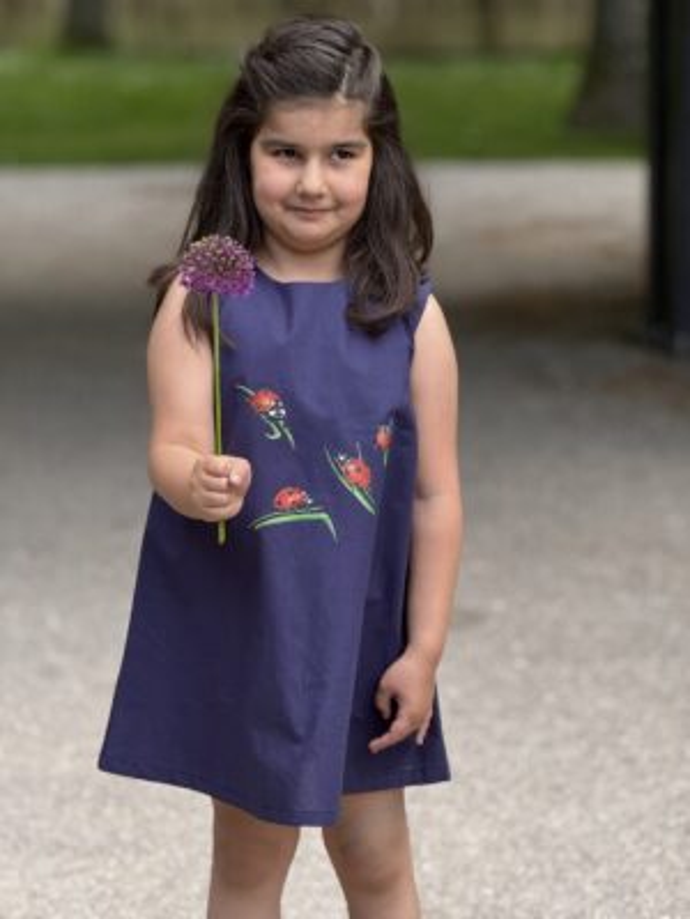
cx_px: 345
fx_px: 3189
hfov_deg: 12.3
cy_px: 460
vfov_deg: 16.4
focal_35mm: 120
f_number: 2.8
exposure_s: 1/196
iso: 64
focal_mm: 15.66
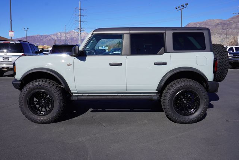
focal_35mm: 32
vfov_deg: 41.8
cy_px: 80
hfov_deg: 59.4
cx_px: 120
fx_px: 209
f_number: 10
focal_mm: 21
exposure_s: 1/200
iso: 100
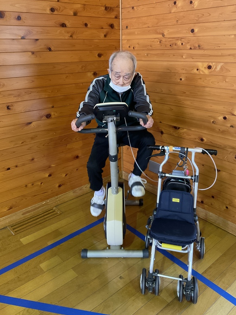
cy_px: 154
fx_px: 273
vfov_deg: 60.0
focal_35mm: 30
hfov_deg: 46.8
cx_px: 118
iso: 250
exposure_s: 1/40
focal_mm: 3
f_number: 1.8
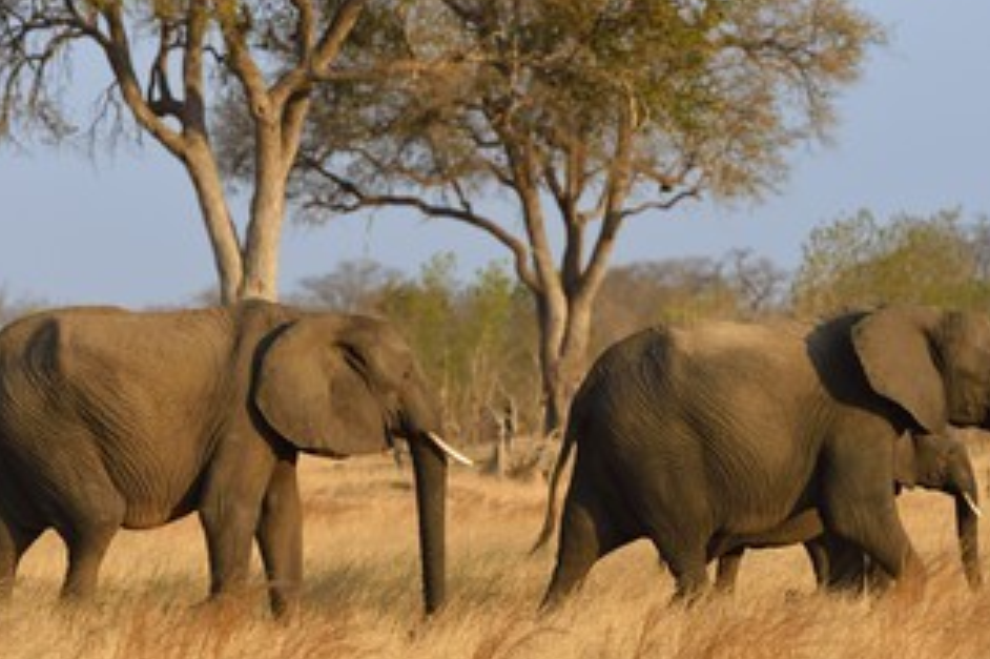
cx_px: 539
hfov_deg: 5.9
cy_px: 309
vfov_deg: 3.9
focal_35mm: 348
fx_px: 9565
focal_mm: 260
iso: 800
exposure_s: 1/1000
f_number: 7.1
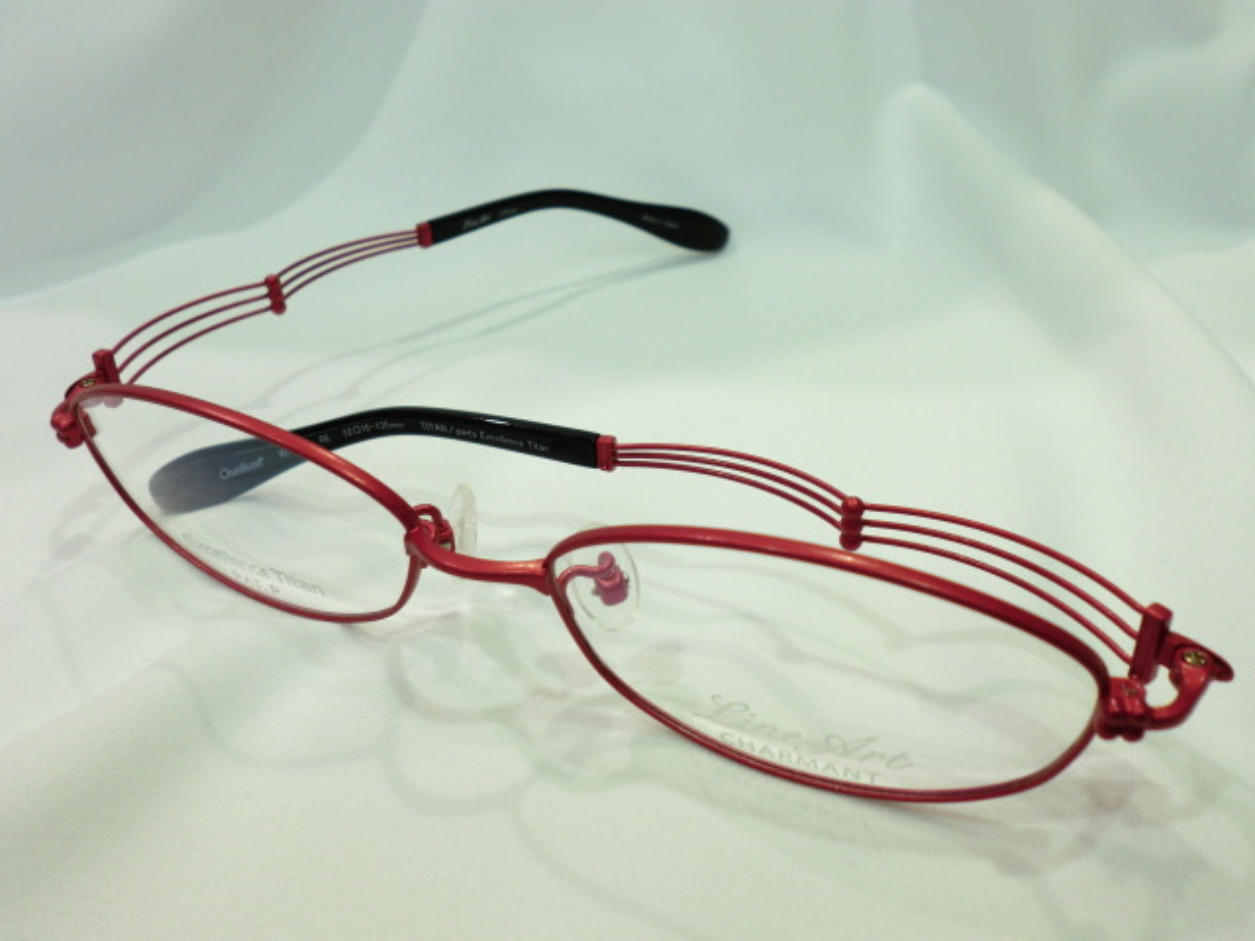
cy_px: 470
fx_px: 1160
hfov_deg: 56.8
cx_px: 628
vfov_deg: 44.2
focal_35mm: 32
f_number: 3.5
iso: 80
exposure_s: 1/60
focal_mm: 5.8
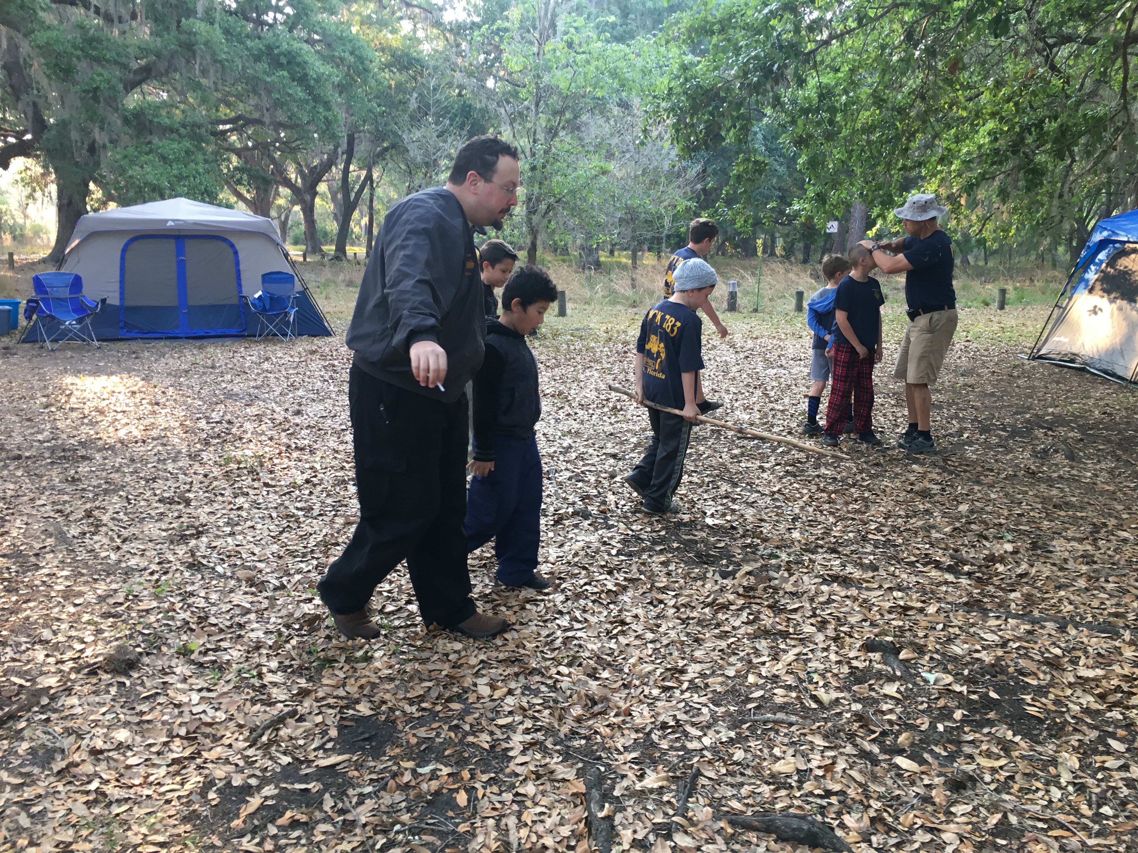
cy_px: 426
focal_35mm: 29
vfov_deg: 48.2
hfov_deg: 61.7
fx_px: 953
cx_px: 569
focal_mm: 4.15
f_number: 2.2
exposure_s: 1/40
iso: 25
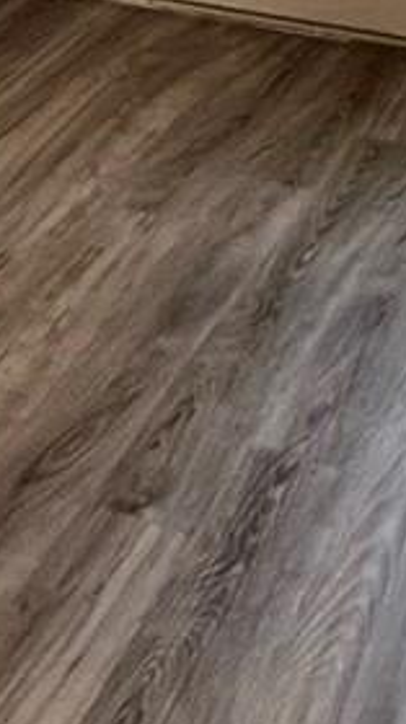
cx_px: -34
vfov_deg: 20.2
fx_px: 1554
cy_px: -522
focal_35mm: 81
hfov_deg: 14.6
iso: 400
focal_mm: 1.57
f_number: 1.8
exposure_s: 1/60
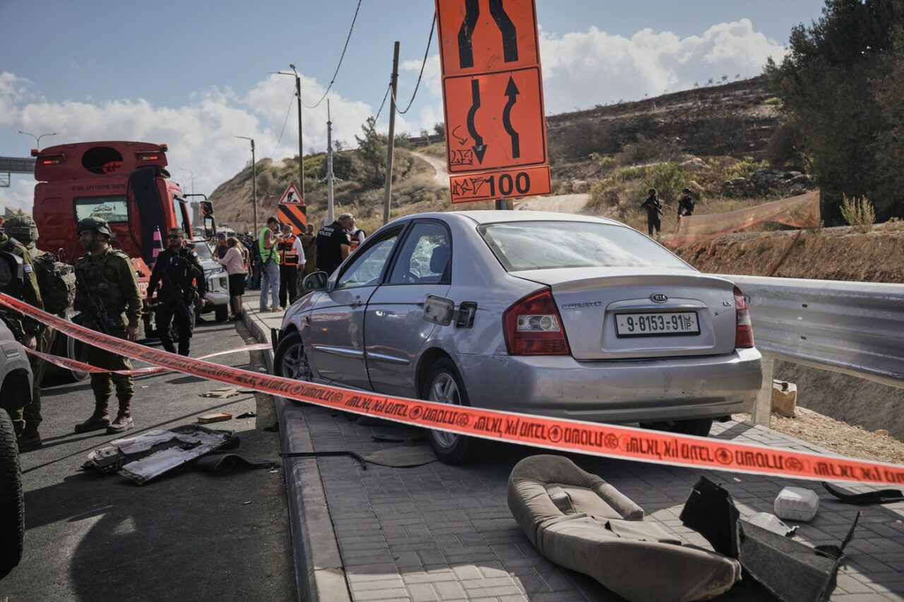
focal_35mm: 43
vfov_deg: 31.2
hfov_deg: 45.4
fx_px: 1080
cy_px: 301
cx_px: 452
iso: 100
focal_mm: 43
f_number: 4
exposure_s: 1/1250
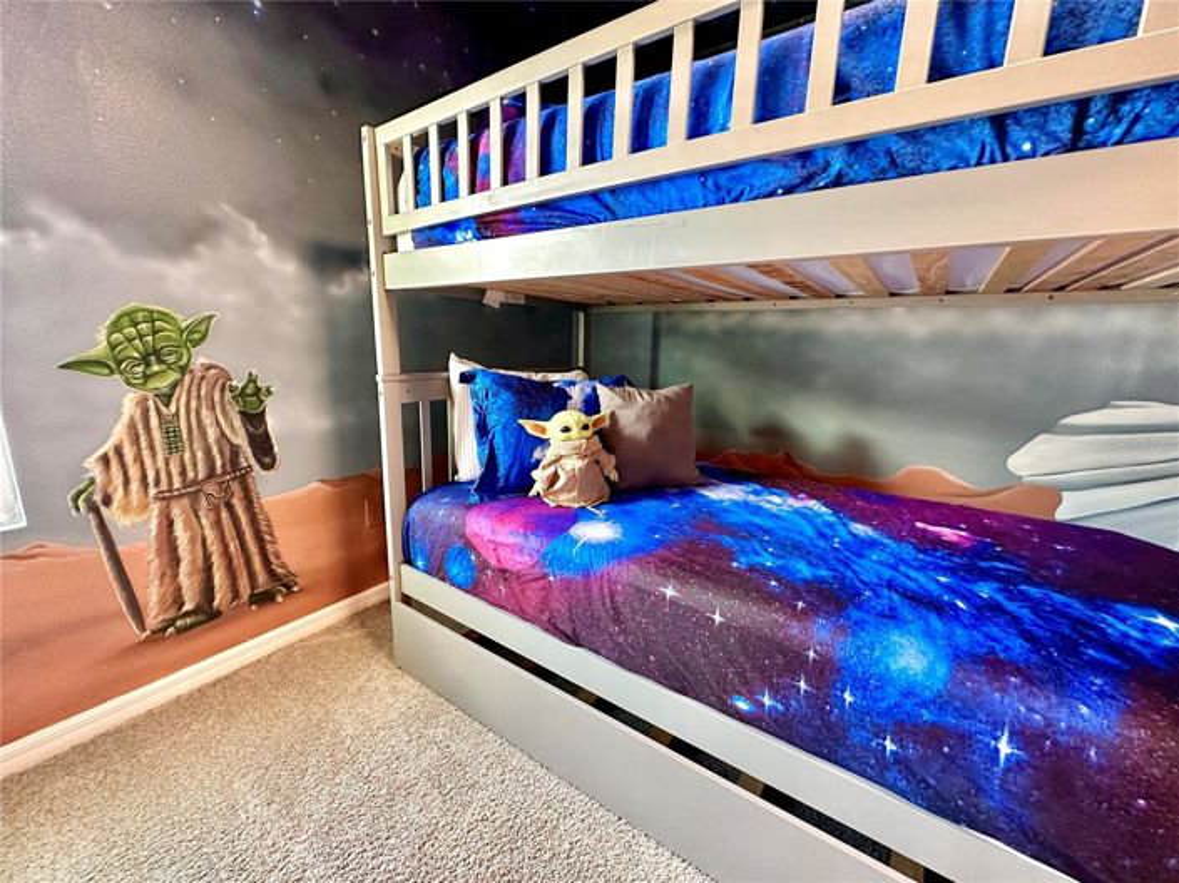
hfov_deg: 102.1
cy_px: 442
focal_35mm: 14
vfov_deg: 85.6
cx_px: 590
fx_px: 477
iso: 500
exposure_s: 1/60
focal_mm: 2.22
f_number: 2.2
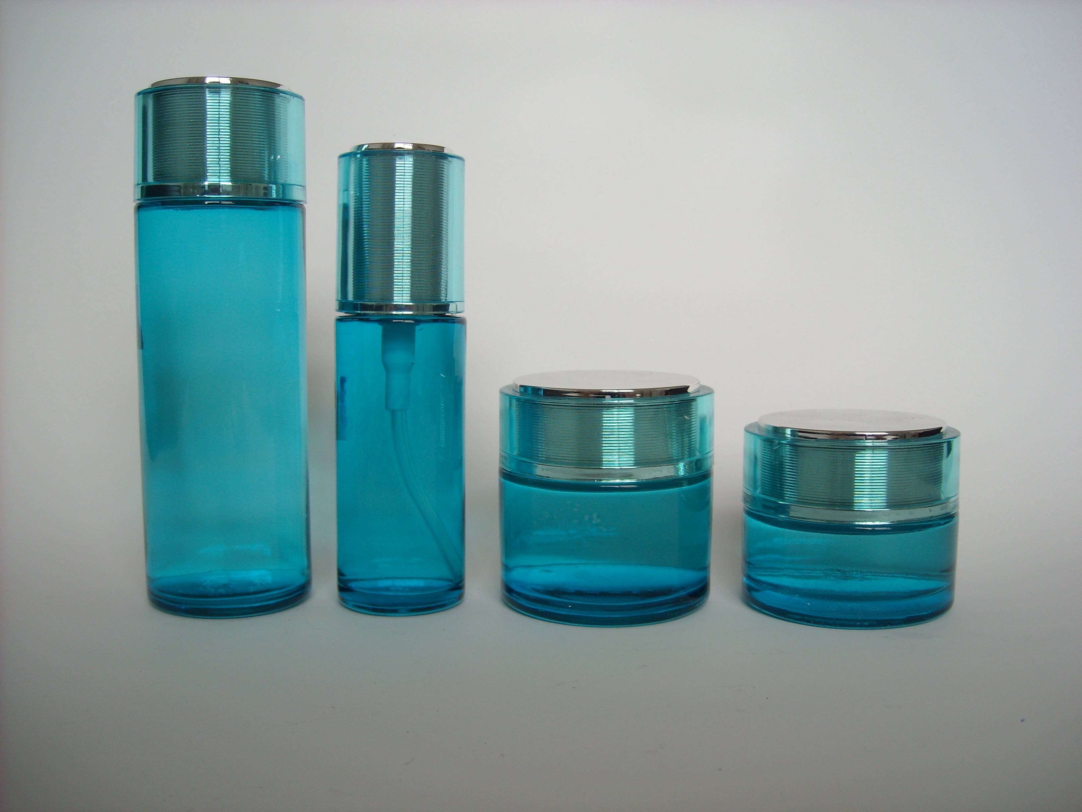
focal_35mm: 35
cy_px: 406
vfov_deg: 40.7
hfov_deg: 52.6
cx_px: 541
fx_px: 1094
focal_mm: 5.7
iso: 64
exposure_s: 1/114
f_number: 2.8
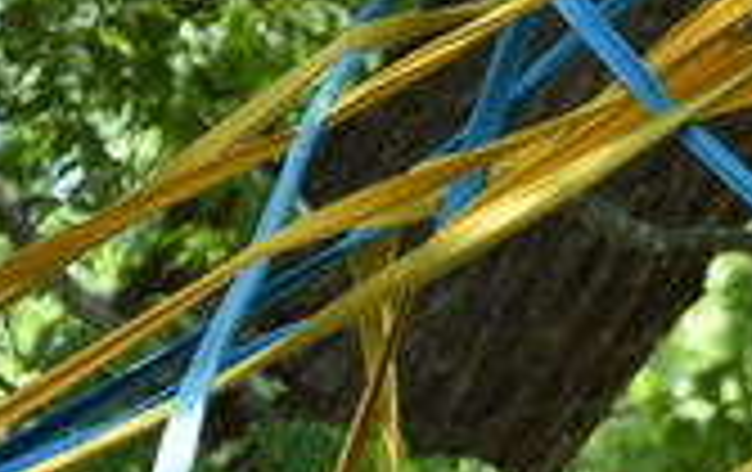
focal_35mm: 780
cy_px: 1083
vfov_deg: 1.7
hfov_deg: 2.7
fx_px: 16013
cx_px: 1351
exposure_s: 1/200
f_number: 4.5
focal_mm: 100
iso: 100
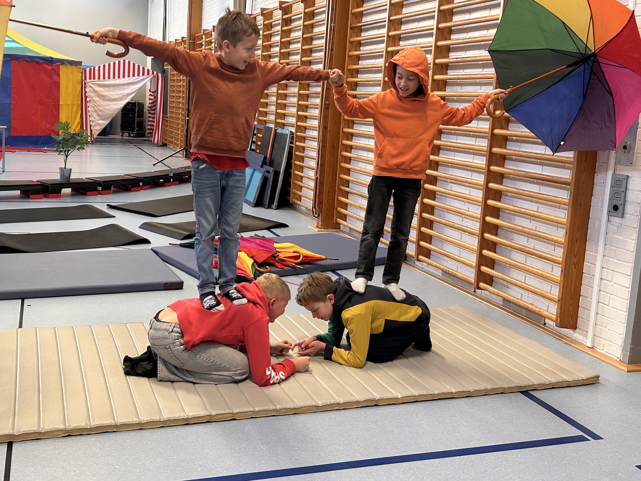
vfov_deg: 39.4
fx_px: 667
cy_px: 176
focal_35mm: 36
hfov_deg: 50.8
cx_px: 239
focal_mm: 5.7
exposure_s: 1/50
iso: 100
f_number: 1.5
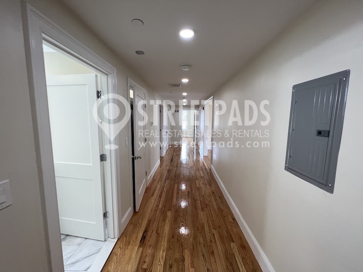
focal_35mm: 13
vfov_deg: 89.9
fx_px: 136
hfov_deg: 106.2
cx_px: 182
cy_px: 136
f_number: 1.8
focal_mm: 1.57
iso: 125
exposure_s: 1/120
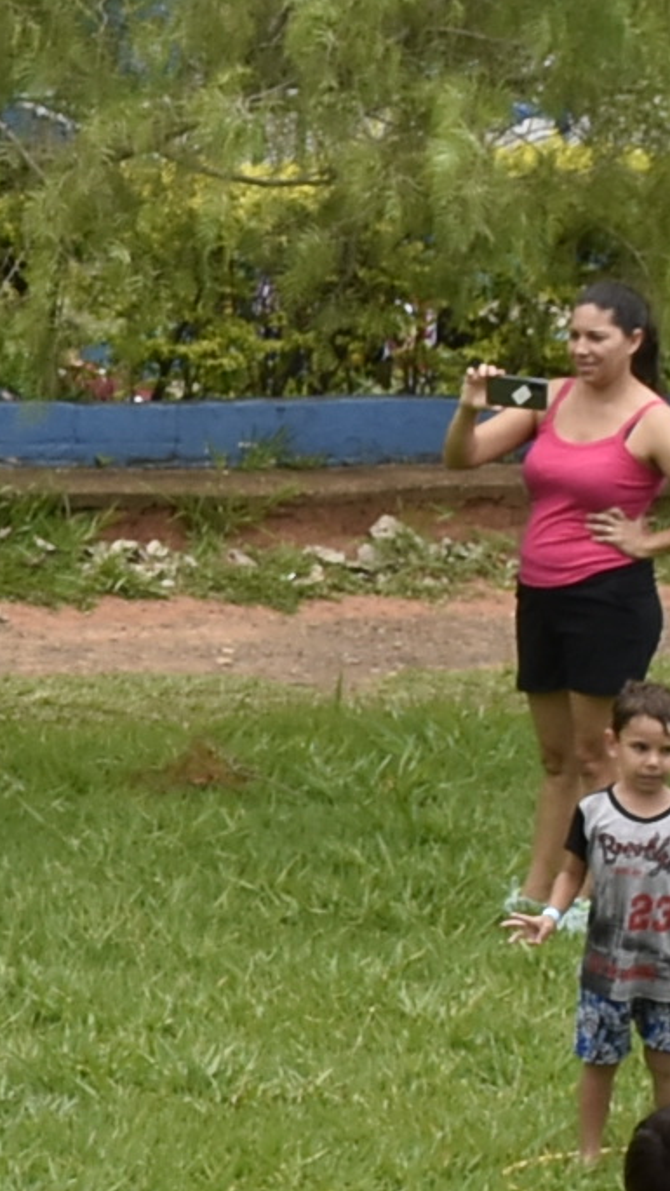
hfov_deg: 4.8
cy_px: 867
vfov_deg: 8.7
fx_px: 7829
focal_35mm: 248
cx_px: -663
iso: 200
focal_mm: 24
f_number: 7.1
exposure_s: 1/800
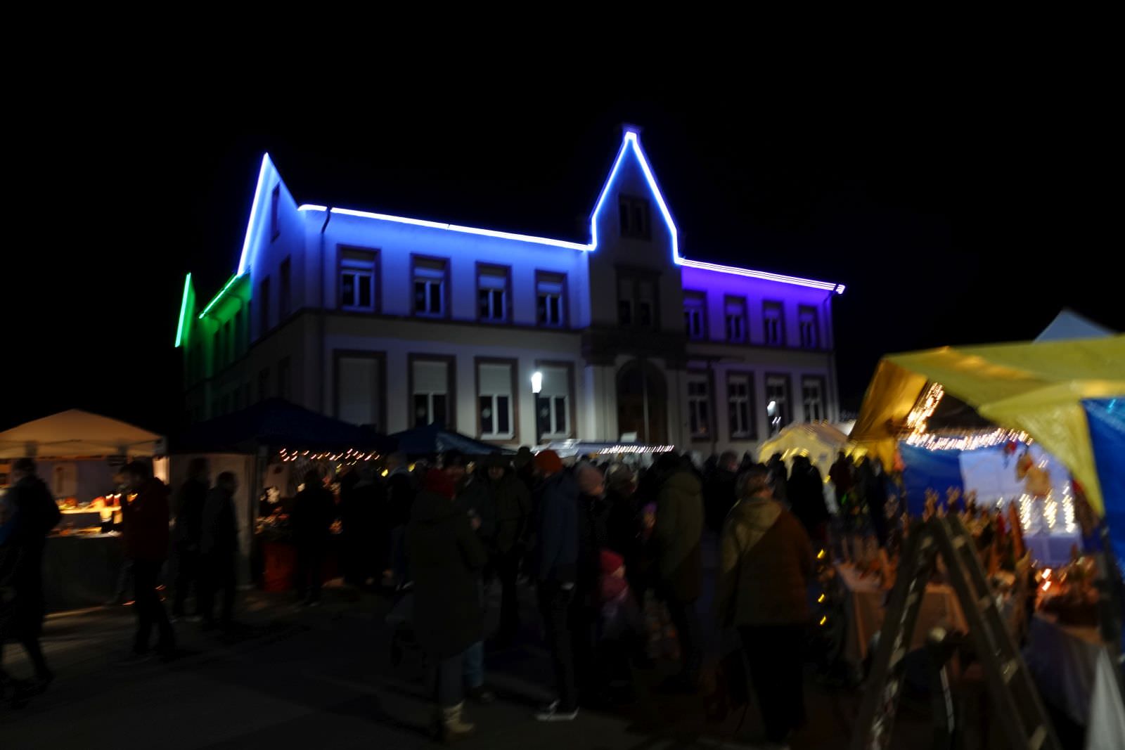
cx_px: 562
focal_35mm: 24
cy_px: 375
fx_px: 750
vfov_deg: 53.1
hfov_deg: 73.7
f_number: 1.8
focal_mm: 8.8
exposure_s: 1/30
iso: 400
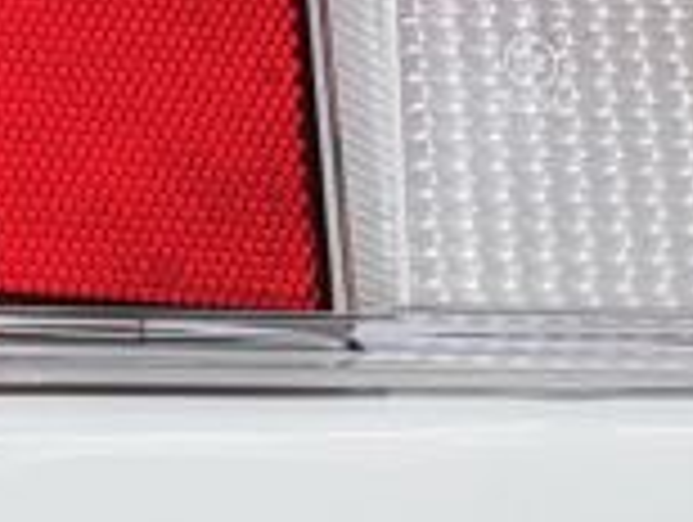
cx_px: -248
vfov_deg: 9.9
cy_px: -670
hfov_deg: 13.9
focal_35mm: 135
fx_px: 2707
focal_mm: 4.2
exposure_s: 1/100
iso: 64
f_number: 1.7
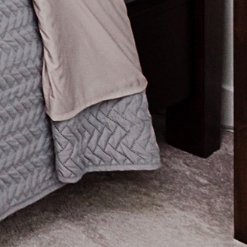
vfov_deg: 11.2
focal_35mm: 120
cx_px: -592
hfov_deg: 9.5
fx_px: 969
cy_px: -406
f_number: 5.6
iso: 320
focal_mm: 15
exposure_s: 1/125
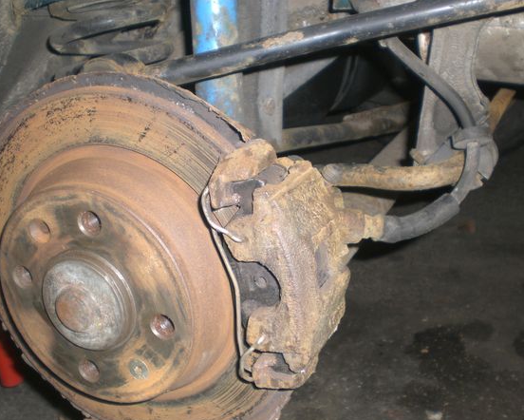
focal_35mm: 43
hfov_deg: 42.9
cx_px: 282
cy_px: 227
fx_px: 667
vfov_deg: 34.9
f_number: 3.1
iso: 50
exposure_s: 1/60
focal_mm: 6.3
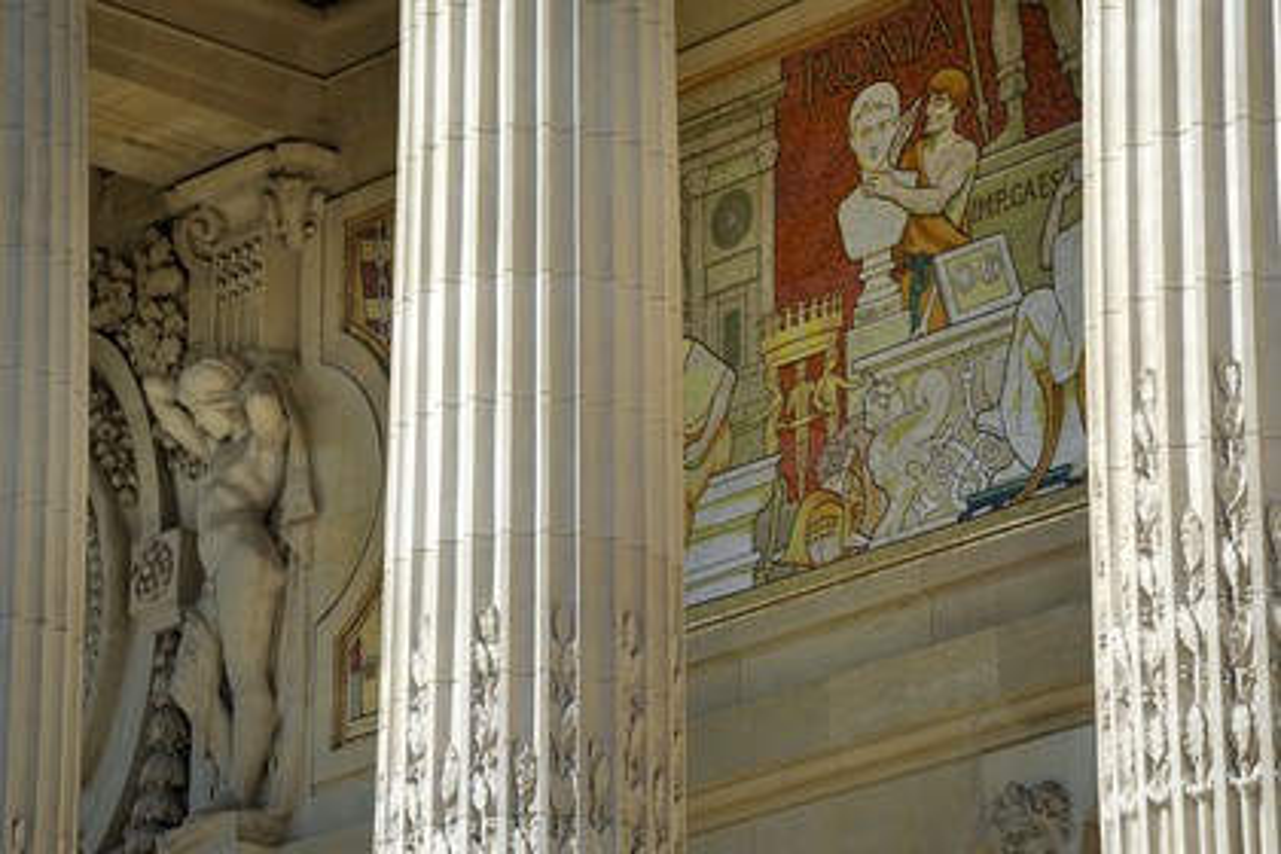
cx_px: 640
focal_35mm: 160
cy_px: 427
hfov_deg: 12.8
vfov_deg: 8.6
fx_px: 5693
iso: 200
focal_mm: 160
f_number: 11
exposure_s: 1/200
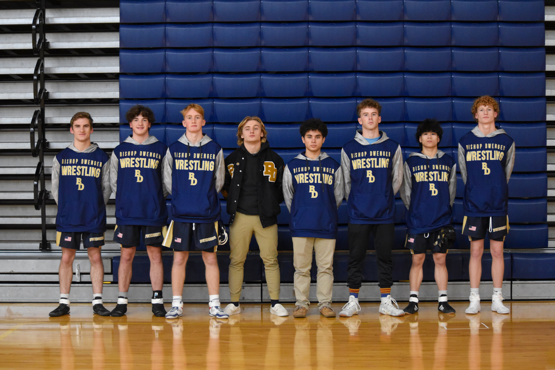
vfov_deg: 16.6
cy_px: 185
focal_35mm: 82
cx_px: 278
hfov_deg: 24.6
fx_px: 1272
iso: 3200
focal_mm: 55
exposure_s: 1/125
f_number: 4.5
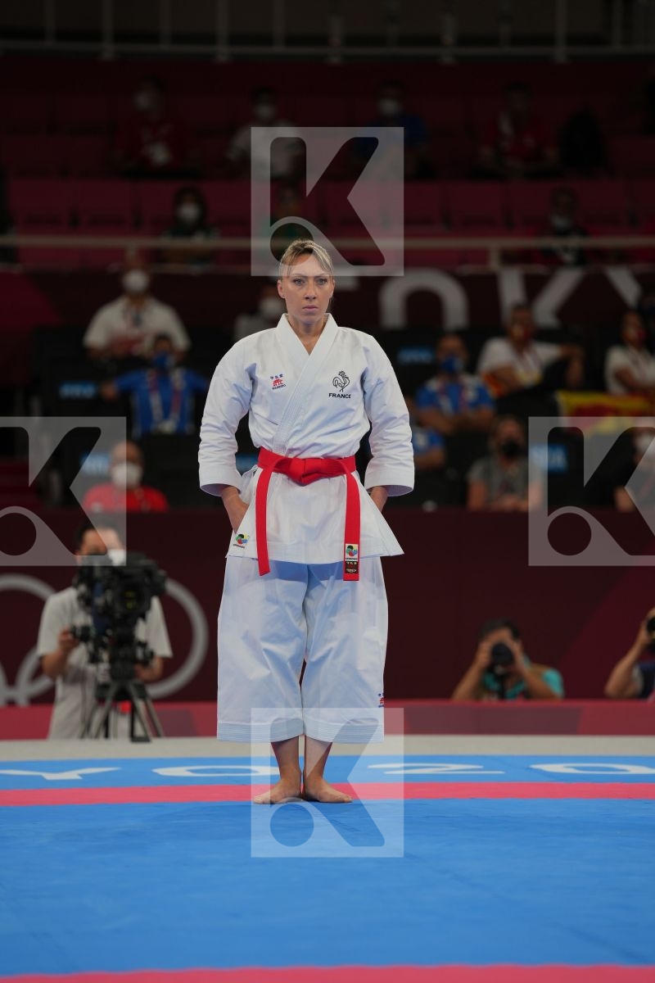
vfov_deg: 10.3
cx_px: 328
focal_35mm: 200
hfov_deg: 6.9
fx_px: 5458
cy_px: 492
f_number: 2.8
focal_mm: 200
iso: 200
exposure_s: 1/500
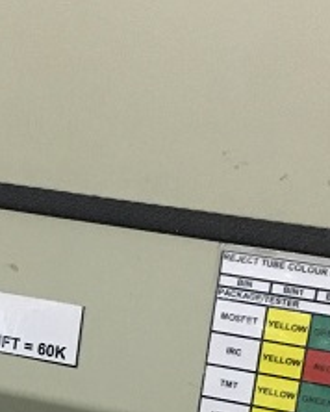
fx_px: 1378
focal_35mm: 113
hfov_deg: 13.4
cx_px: -24
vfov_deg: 16.4
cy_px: 481
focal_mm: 4.15
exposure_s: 1/17
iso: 320
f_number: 2.2
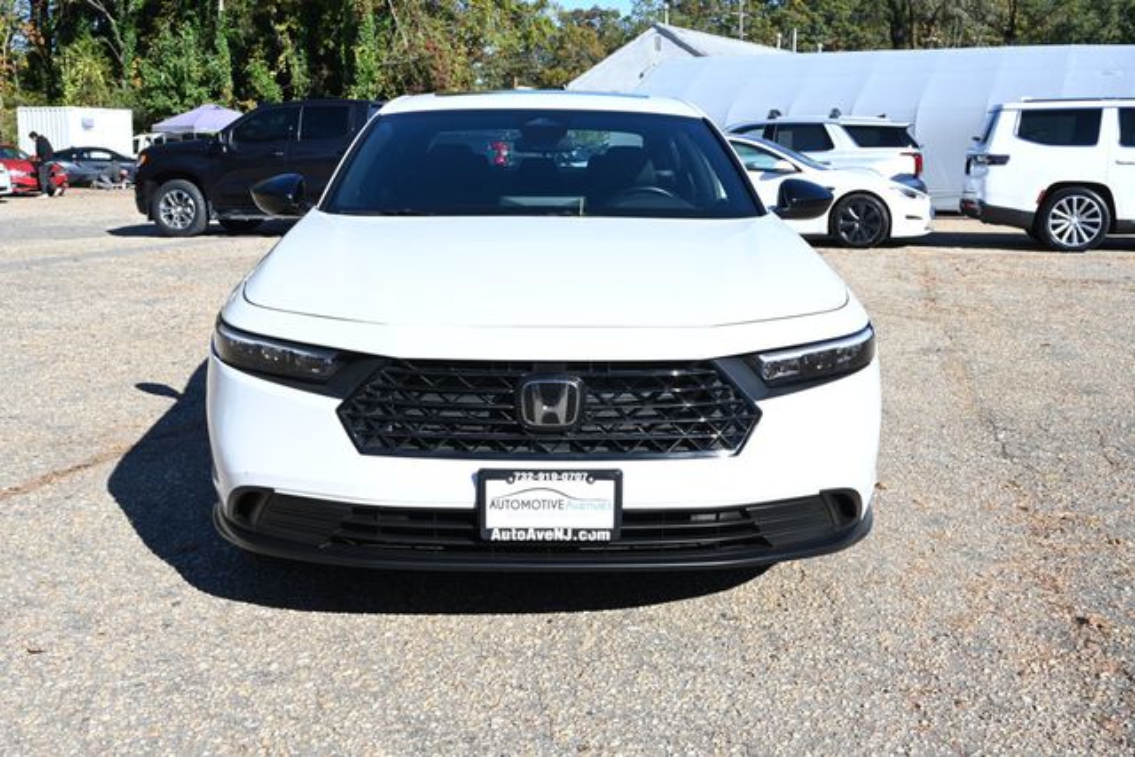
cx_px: 568
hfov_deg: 50.7
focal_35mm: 38
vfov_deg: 35.1
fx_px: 1198
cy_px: 378
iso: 200
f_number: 14
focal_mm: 38
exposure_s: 1/100
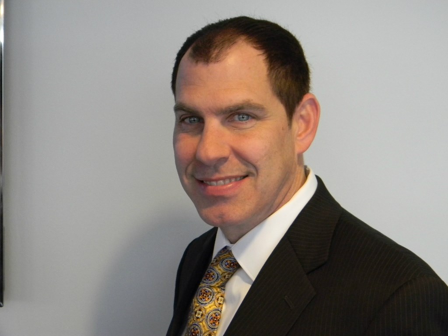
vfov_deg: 21.9
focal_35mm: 67
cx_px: 224
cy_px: 168
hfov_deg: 29.0
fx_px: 867
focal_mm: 12.2
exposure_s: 1/32.5
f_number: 4.3
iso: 400
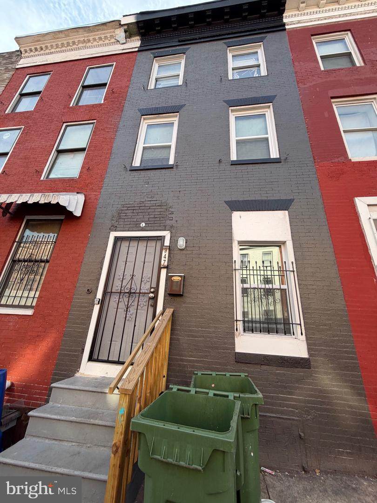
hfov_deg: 85.7
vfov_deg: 102.1
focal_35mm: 14
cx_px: 188
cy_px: 252
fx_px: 203
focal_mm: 2.22
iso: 50
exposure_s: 1/316
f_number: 2.2
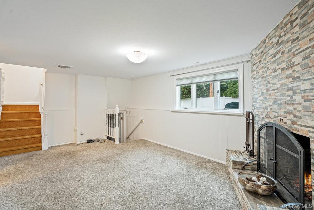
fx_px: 140
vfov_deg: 73.8
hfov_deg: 96.7
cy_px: 105
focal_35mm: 16
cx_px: 157
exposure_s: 1/10
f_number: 5
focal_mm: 16
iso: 800
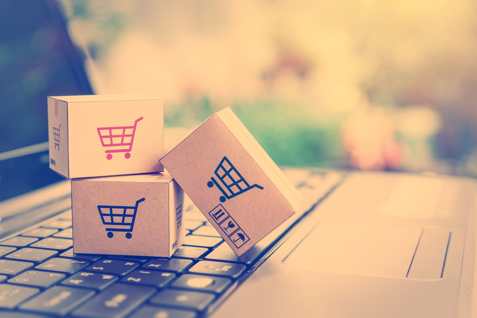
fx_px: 928
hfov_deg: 28.8
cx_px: 238
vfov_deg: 19.5
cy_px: 159
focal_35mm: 70
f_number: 5
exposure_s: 1/30
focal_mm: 70
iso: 80
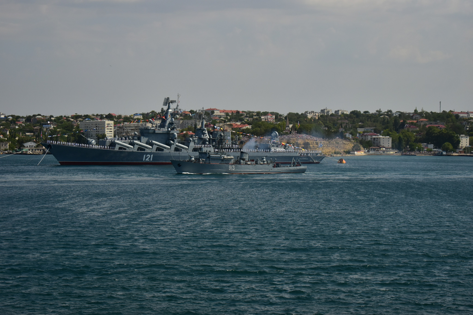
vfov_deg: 16.6
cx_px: 236
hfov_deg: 24.6
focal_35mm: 82
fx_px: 1084
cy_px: 158
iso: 400
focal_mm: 55
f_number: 5.6
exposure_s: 1/4000
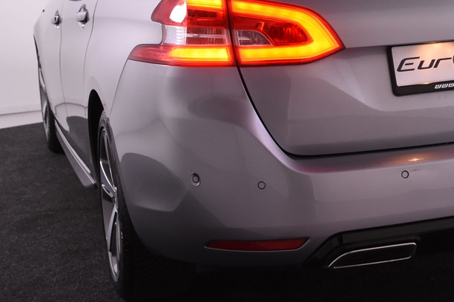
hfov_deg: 25.5
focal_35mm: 78
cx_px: 374
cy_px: 90
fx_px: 982
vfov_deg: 17.5
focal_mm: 31
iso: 1600
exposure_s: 1/100
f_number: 5
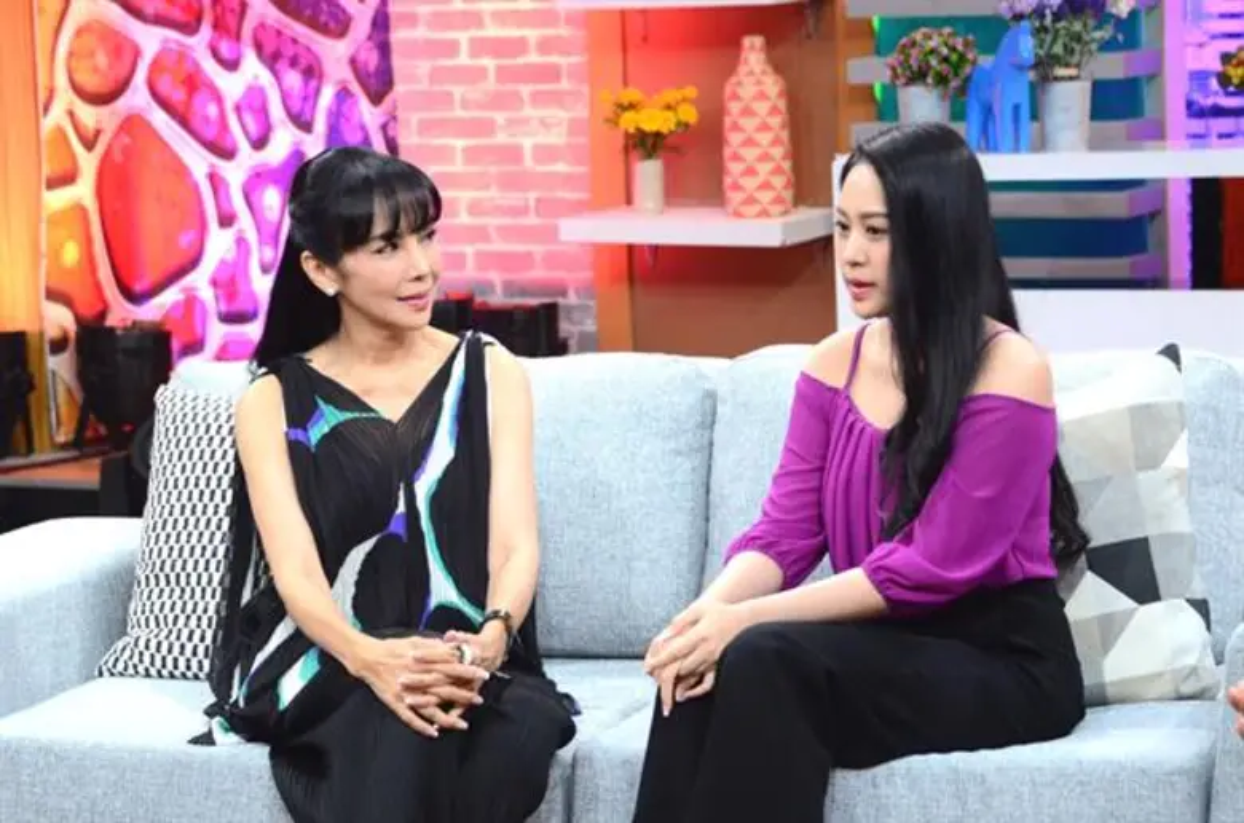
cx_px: 622
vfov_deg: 9.9
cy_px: 412
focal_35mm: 138
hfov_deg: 14.9
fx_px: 4757
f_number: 5.3
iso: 1250
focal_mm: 92
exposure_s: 1/80
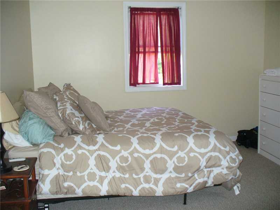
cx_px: 140
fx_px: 299
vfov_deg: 38.7
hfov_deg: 50.1
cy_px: 105
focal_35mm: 37
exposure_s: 1/30
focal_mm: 6.1
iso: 200
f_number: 2.8
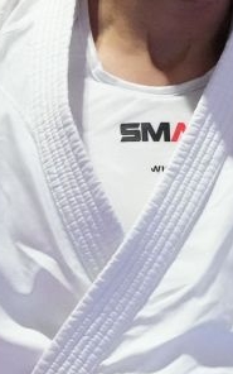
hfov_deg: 1.1
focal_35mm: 1184
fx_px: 12029
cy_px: 263
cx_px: 169
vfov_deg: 1.8
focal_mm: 191
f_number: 2.8
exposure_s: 1/800
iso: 10000
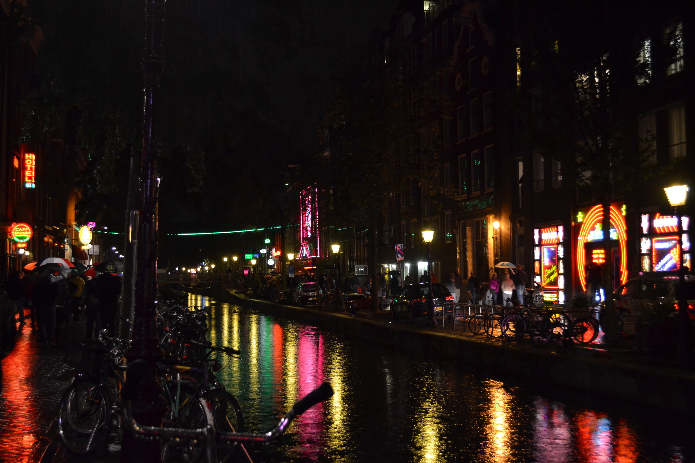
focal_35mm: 45
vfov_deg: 29.9
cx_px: 348
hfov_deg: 43.6
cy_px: 232
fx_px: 869
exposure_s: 1/20
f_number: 4.5
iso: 1600
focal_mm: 30
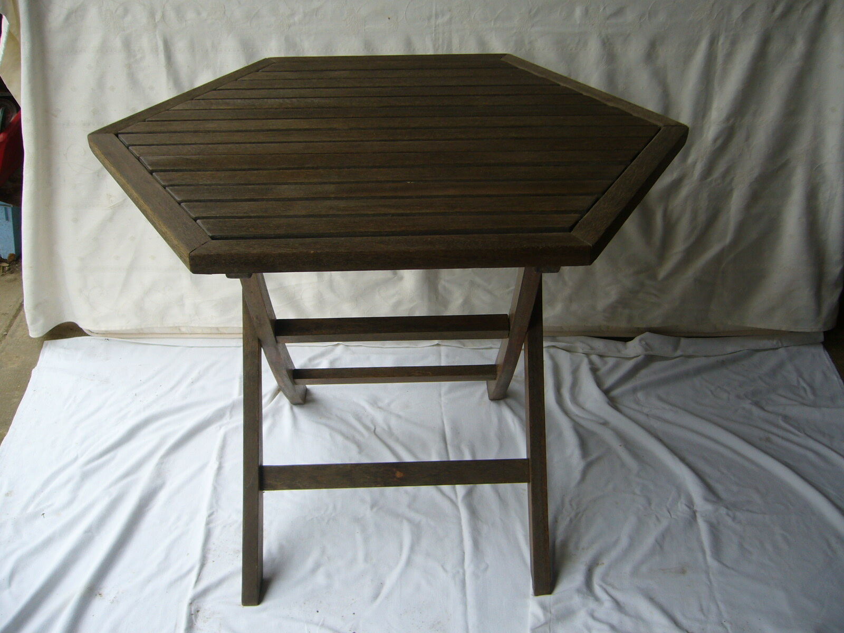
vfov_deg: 40.7
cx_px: 422
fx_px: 853
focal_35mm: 35
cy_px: 316
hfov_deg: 52.6
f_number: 2.8
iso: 80
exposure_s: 1/80
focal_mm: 5.8
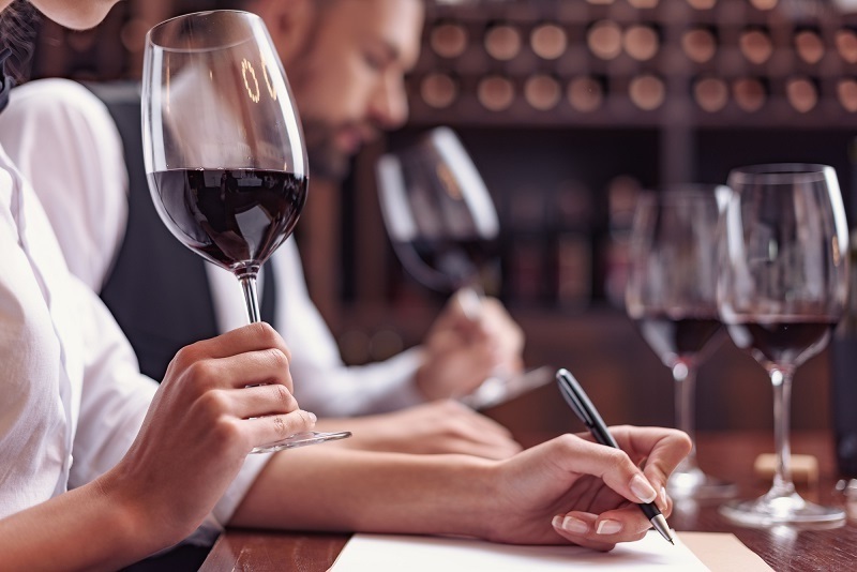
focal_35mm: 50
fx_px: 1191
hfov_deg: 39.6
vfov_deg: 27.0
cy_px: 286
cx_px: 428
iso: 100
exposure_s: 1/100
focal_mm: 50
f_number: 2.2
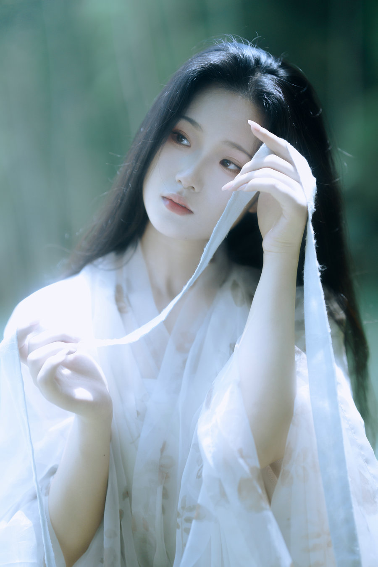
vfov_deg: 23.9
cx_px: 189
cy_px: 284
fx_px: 1339
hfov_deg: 16.1
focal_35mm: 85
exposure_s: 1/1000
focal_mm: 85
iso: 250
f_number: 1.8
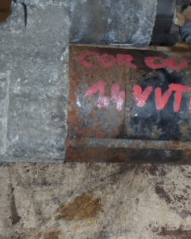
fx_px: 410
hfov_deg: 26.2
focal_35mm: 58
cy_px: 96
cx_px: 87
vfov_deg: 32.4
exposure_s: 1/30
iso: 100
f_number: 3.9
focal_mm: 5
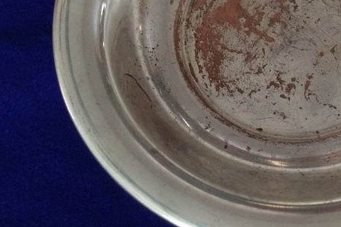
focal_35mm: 62
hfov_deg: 31.2
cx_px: 294
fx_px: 587
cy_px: 0
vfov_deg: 21.2
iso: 320
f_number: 2.2
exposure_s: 1/24
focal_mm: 4.12
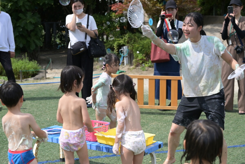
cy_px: 82
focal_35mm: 70
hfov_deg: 28.8
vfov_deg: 19.5
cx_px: 122
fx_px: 477
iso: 2000
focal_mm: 70
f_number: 6.3
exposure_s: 1/8000
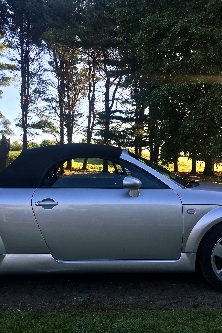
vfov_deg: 47.4
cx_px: 97
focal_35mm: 41
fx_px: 379
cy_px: 167
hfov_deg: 32.6
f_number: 2.2
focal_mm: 4.15
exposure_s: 1/210
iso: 25
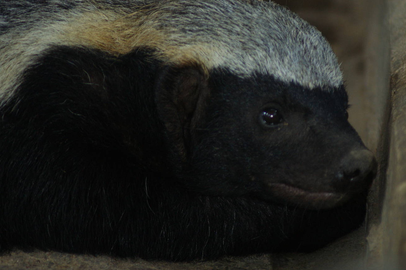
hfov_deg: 3.7
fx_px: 6244
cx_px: 248
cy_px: 128
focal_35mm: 554
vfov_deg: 2.5
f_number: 5.6
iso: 400
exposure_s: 1/125
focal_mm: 300
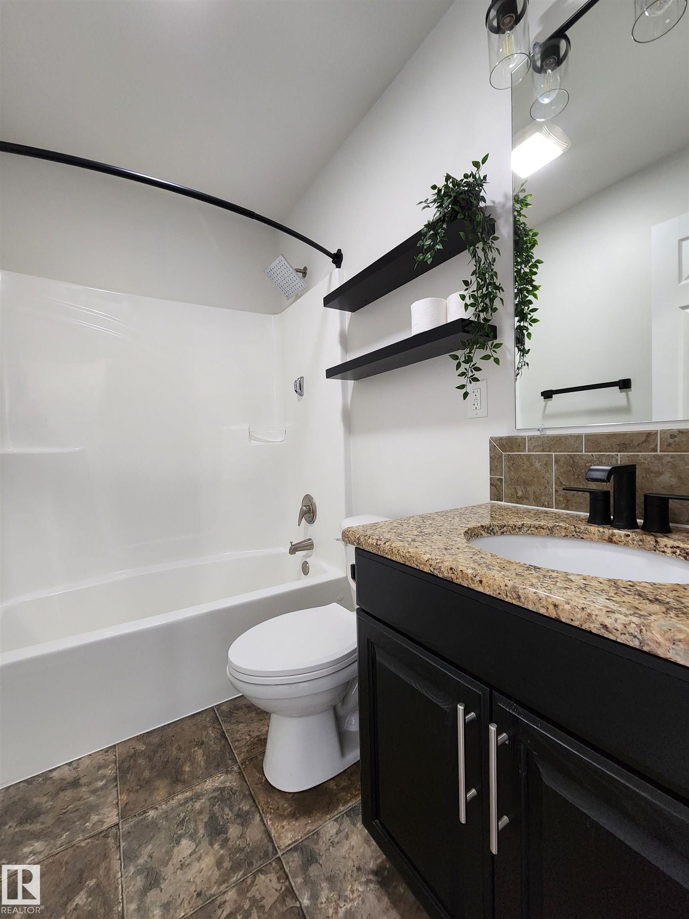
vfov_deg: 106.2
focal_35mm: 13
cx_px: 344
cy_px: 460
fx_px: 345
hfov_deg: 89.9
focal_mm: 2.2
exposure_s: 1/40
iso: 400
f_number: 2.2
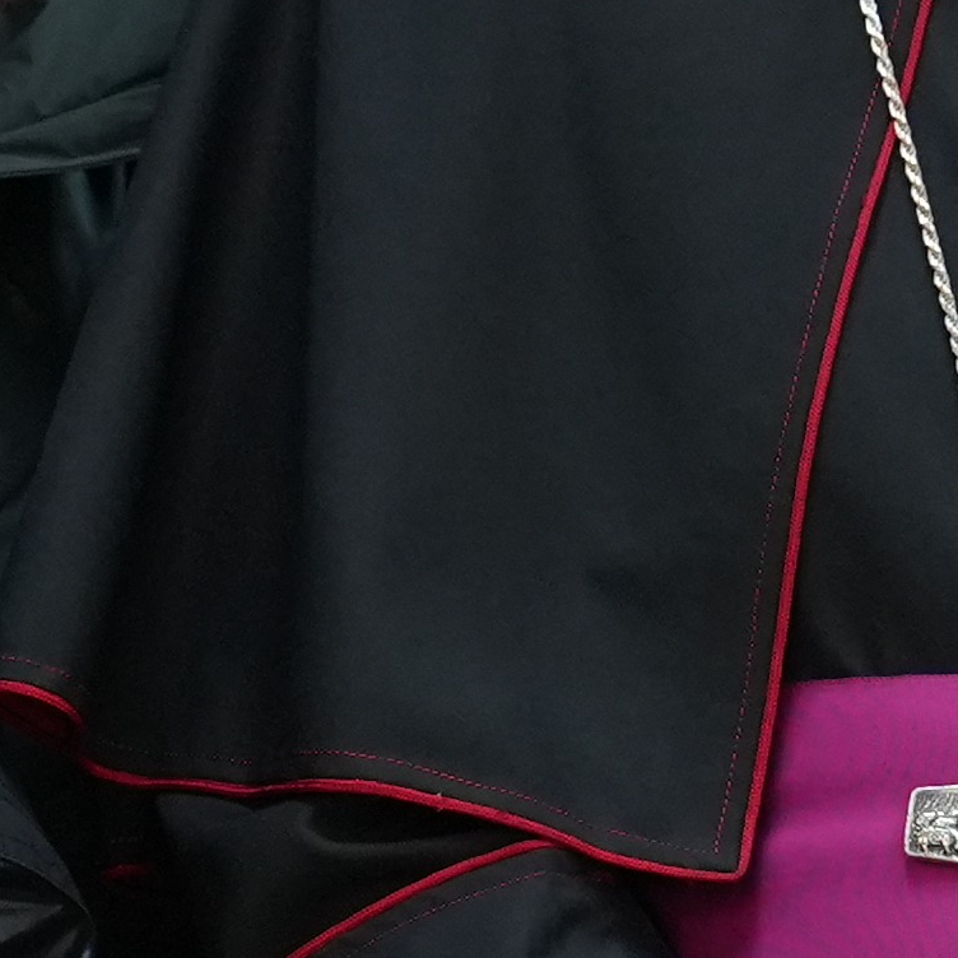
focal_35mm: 380
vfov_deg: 4.6
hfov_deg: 4.6
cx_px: -76
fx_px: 11898
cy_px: 981
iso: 2000
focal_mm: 48
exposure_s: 1/160
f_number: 4
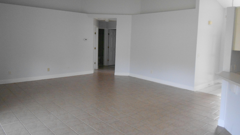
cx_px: 119
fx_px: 185
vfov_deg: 39.9
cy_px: 52
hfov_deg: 66.1
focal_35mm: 29
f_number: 3.2
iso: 400
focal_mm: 4.6
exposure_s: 1/60
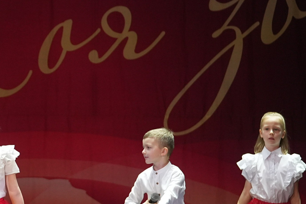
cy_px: 65
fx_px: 2814
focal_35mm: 331
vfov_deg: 4.2
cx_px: -70
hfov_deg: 6.2
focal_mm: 112
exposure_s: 1/400
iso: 2000
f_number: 2.8
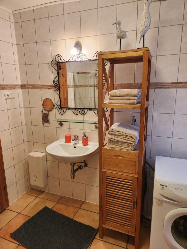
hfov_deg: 58.9
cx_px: 94
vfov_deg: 73.9
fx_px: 166
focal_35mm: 23
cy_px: 124
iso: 400
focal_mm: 5.4
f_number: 1.8
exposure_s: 1/100
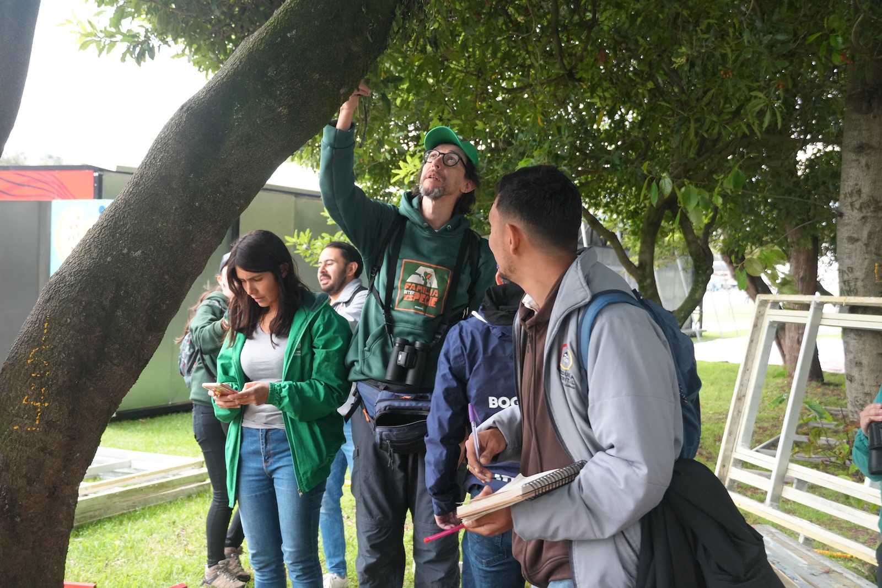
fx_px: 1066
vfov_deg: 30.9
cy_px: 294
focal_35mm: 44
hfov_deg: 45.0
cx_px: 441
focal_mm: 29
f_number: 4.5
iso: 1250
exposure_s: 1/160
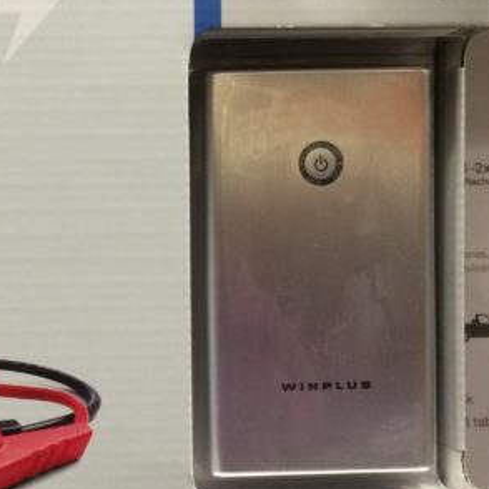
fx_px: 1071
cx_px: 88
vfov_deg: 25.7
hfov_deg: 25.2
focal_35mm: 67
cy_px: 259
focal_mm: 4.15
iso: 200
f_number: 2.2
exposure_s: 1/30
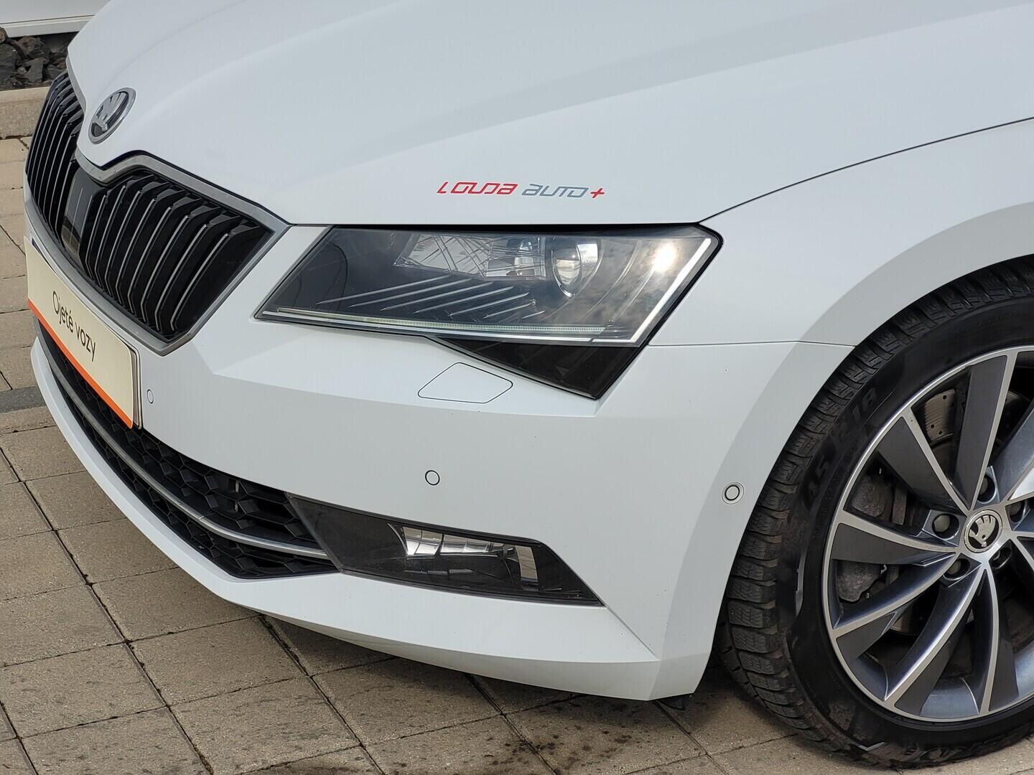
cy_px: 388
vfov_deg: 19.4
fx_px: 2270
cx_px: 517
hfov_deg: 25.7
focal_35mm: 76
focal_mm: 7.12
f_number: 2.4
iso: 25
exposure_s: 1/1248
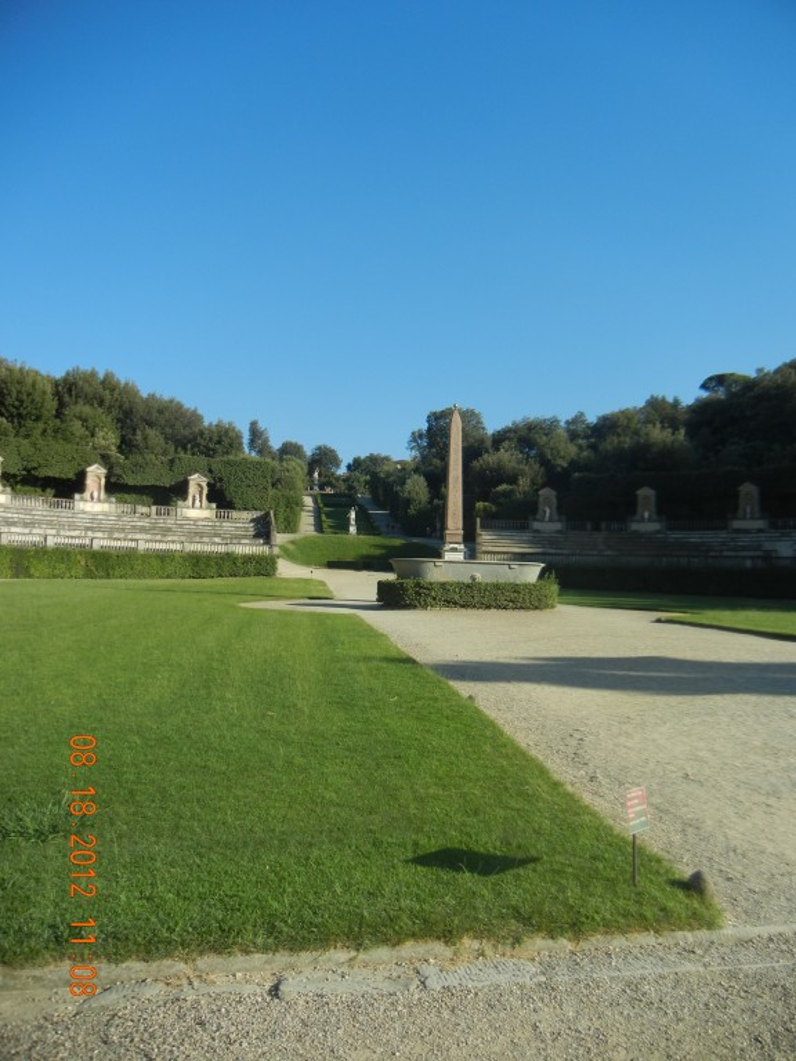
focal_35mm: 30
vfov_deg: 60.0
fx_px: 920
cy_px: 530
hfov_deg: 46.8
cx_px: 398
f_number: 7
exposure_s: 1/330
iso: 160
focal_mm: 5.4
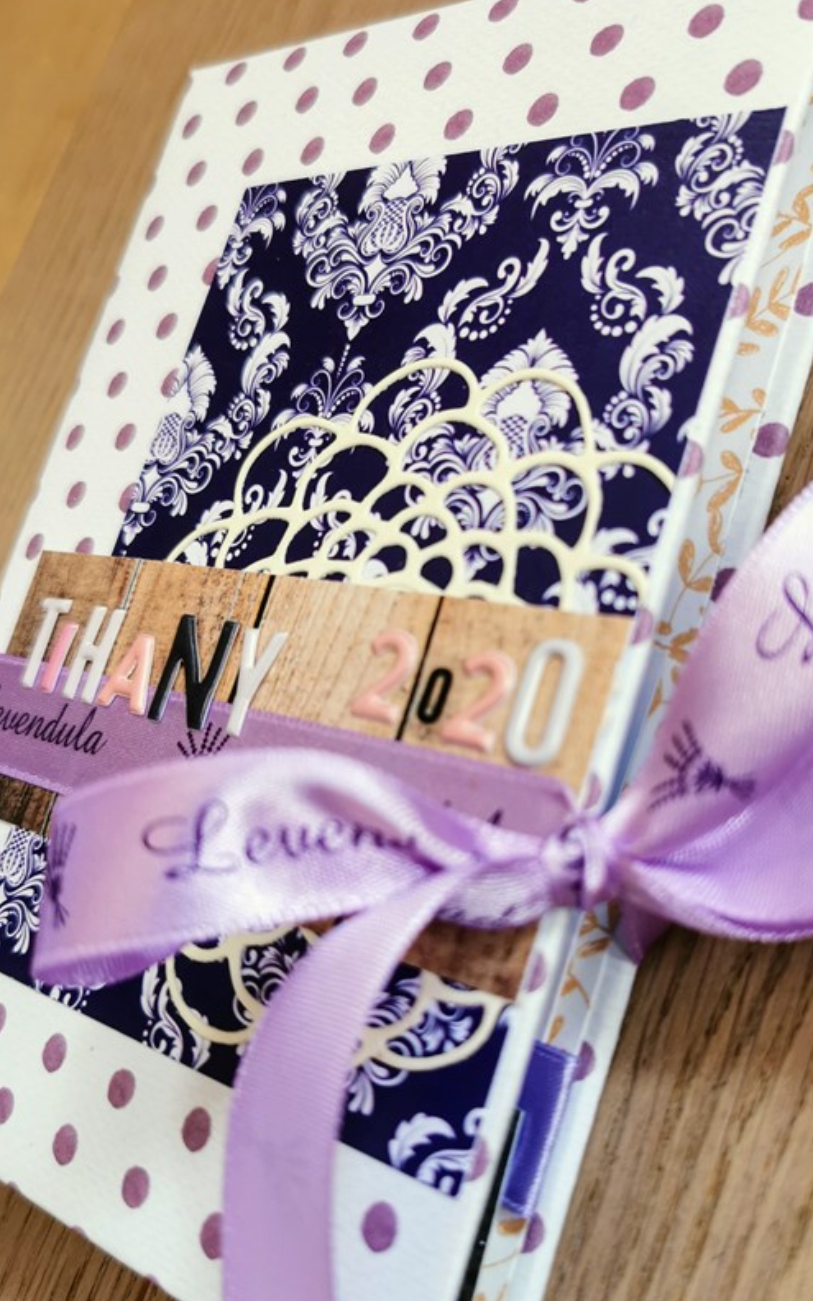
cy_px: 692
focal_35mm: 37
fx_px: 1312
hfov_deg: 34.4
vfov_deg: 52.7
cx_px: 455
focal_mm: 5.56
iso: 100
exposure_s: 1/100
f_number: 1.6
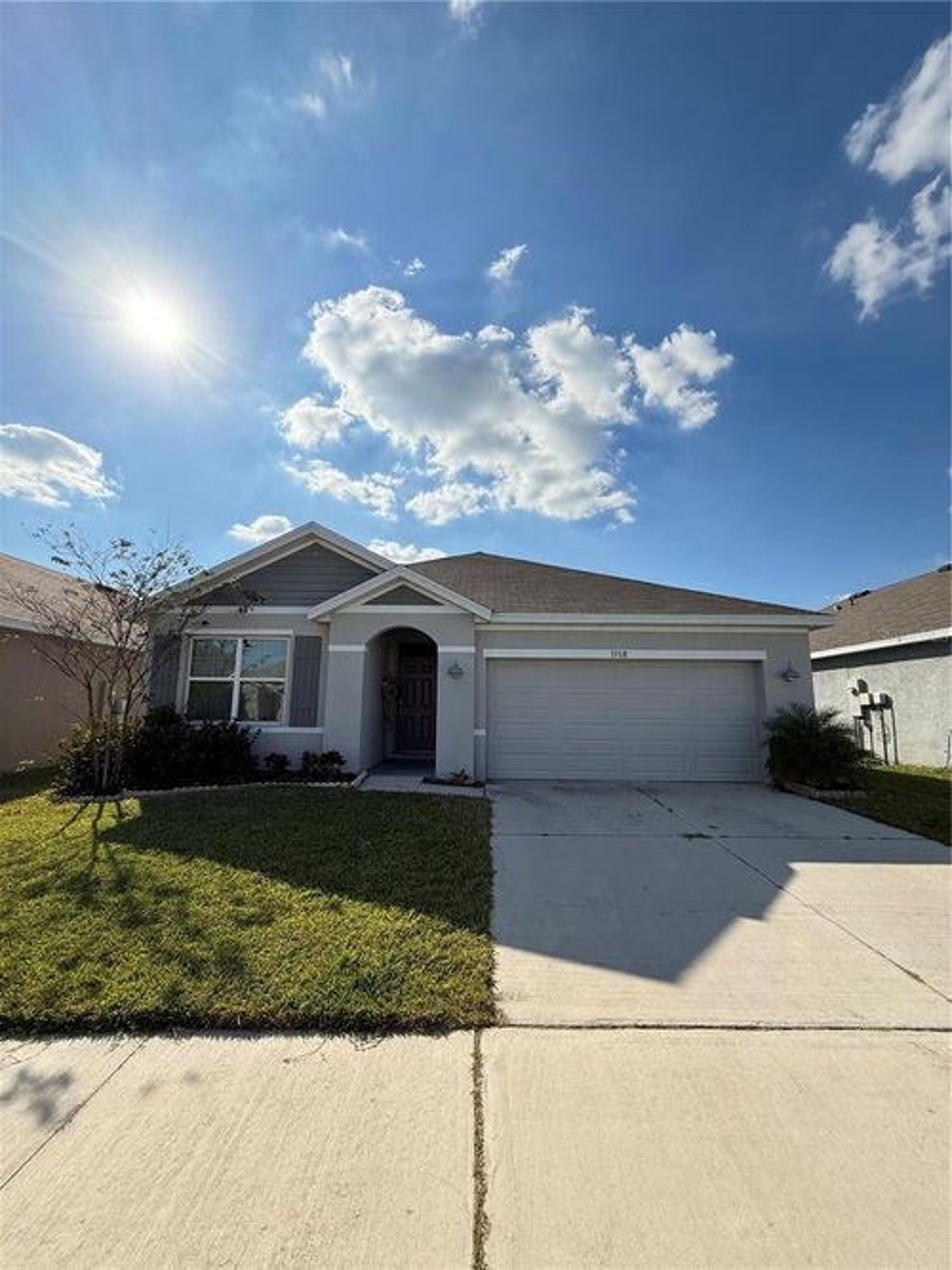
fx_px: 514
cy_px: 635
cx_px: 476
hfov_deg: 85.7
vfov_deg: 102.1
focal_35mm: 14
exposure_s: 1/2092
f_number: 2.2
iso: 50
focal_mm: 2.22
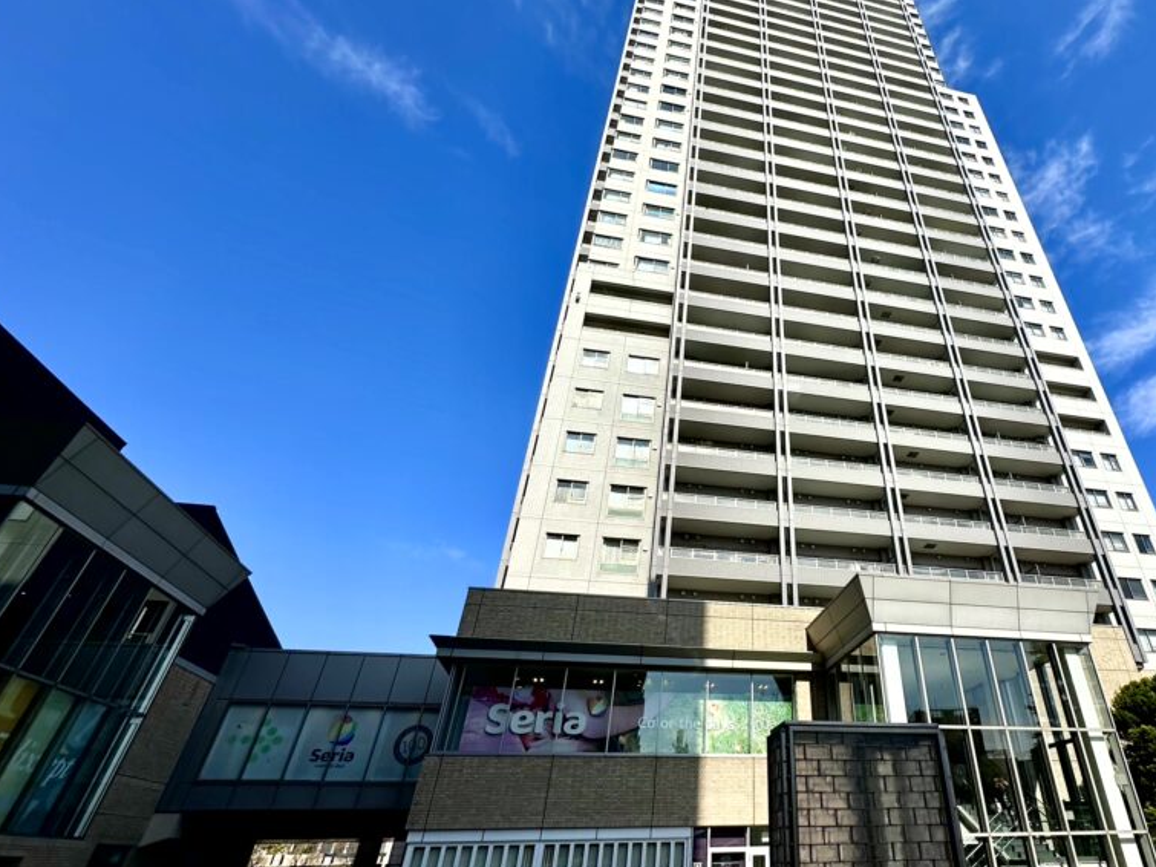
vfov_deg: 68.6
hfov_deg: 81.9
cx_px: 767
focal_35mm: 19
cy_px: 411
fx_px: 634
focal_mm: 2.22
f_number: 2.2
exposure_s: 1/3040
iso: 50
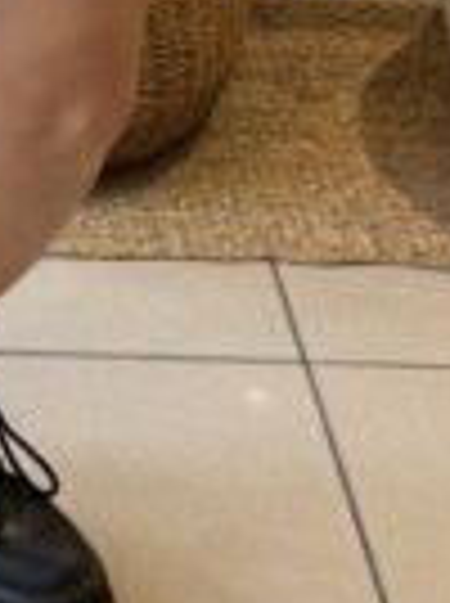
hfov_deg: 10.3
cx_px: -191
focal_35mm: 140
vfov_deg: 13.4
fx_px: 2434
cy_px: -252
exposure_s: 1/100
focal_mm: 6.76
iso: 125
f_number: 1.78
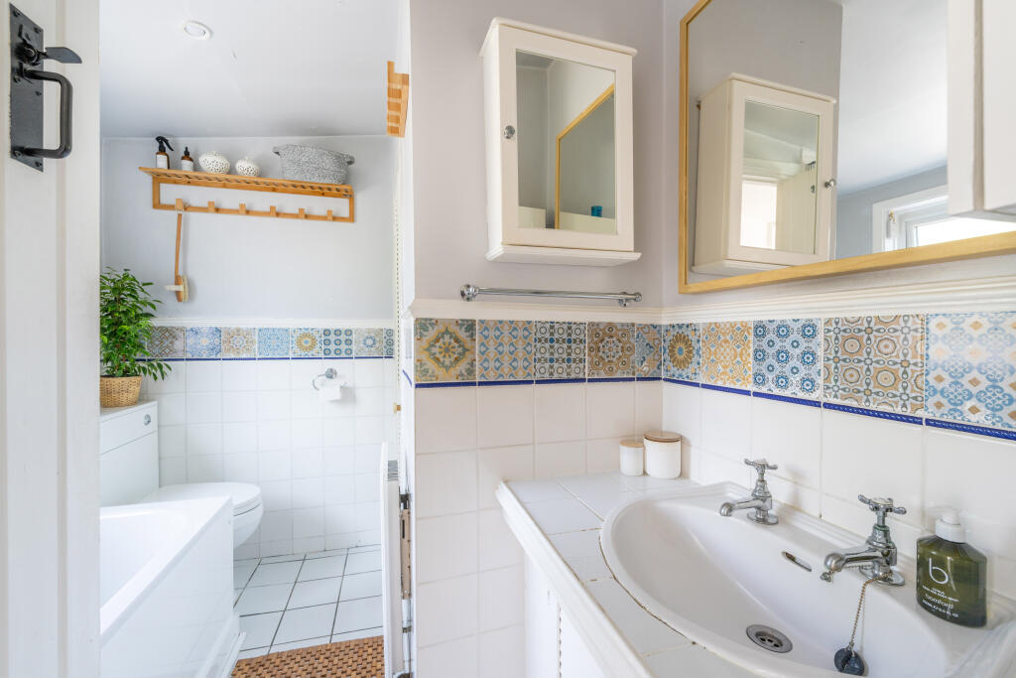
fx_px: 395
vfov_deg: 81.2
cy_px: 339
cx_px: 508
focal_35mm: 14
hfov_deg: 104.2
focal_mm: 14
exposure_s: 1/10
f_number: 9
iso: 320
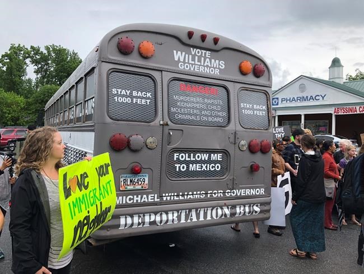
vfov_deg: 49.8
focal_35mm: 28
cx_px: 182
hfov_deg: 63.4
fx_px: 295
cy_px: 137
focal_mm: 4
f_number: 1.8
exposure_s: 1/800
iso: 20
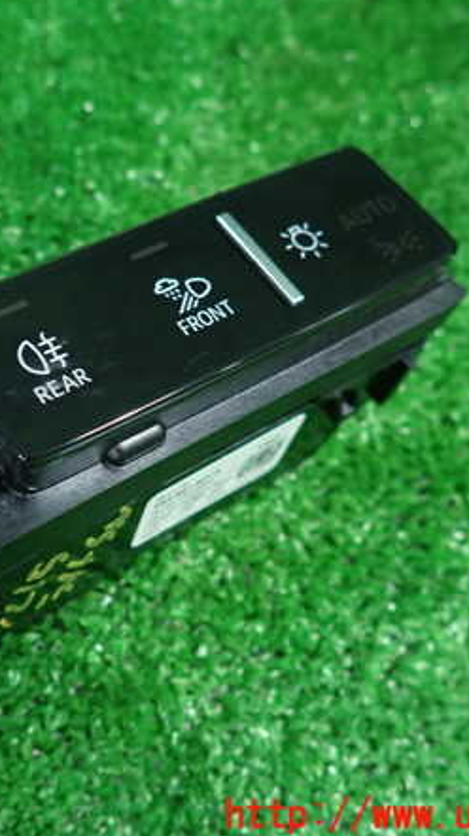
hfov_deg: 31.0
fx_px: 820
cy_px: 414
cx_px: 85
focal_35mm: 37
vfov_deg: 54.0
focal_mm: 4.5
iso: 250
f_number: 2
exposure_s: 1/30
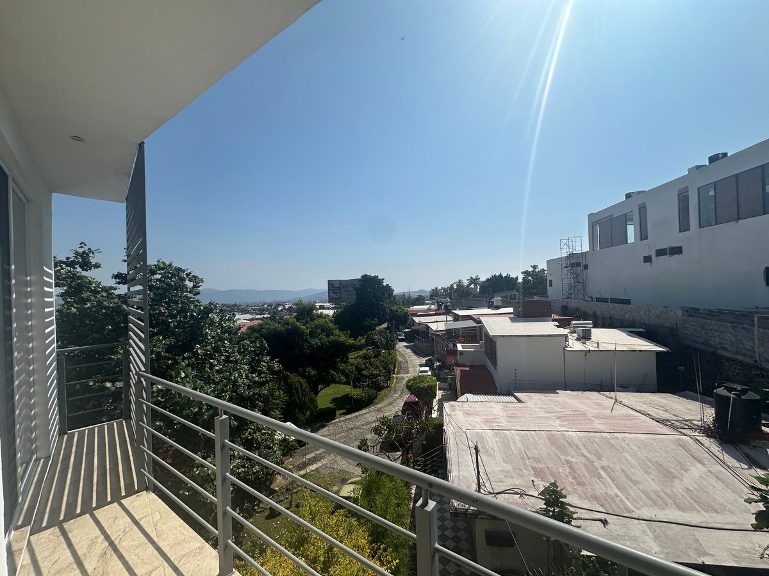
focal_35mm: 14
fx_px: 311
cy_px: 288
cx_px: 384
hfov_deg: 102.1
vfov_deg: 85.7
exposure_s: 1/4831
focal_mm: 2.22
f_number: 2.2
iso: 50
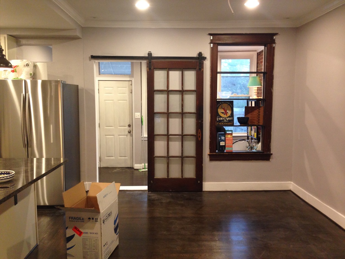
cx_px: 172
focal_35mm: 33
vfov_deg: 42.9
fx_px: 329
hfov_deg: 55.4
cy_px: 130
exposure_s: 1/20
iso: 160
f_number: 2.4
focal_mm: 4.12
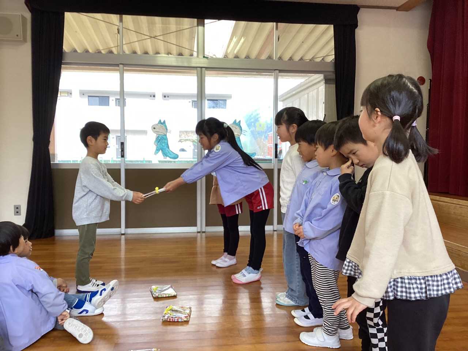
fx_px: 419
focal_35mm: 31
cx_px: 234
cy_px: 176
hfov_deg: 58.4
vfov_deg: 45.4
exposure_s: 1/50
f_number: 2.4
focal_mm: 3.3
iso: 50
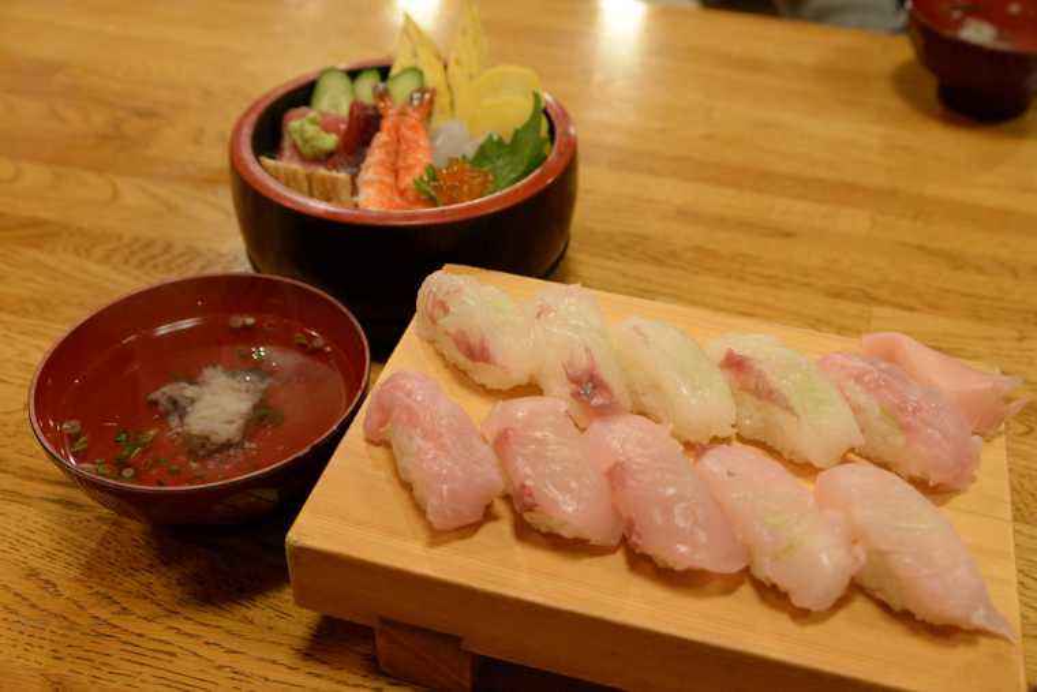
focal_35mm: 40
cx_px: 518
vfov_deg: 33.4
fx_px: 1152
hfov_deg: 48.5
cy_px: 346
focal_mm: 40
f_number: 8
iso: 3600
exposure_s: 1/40
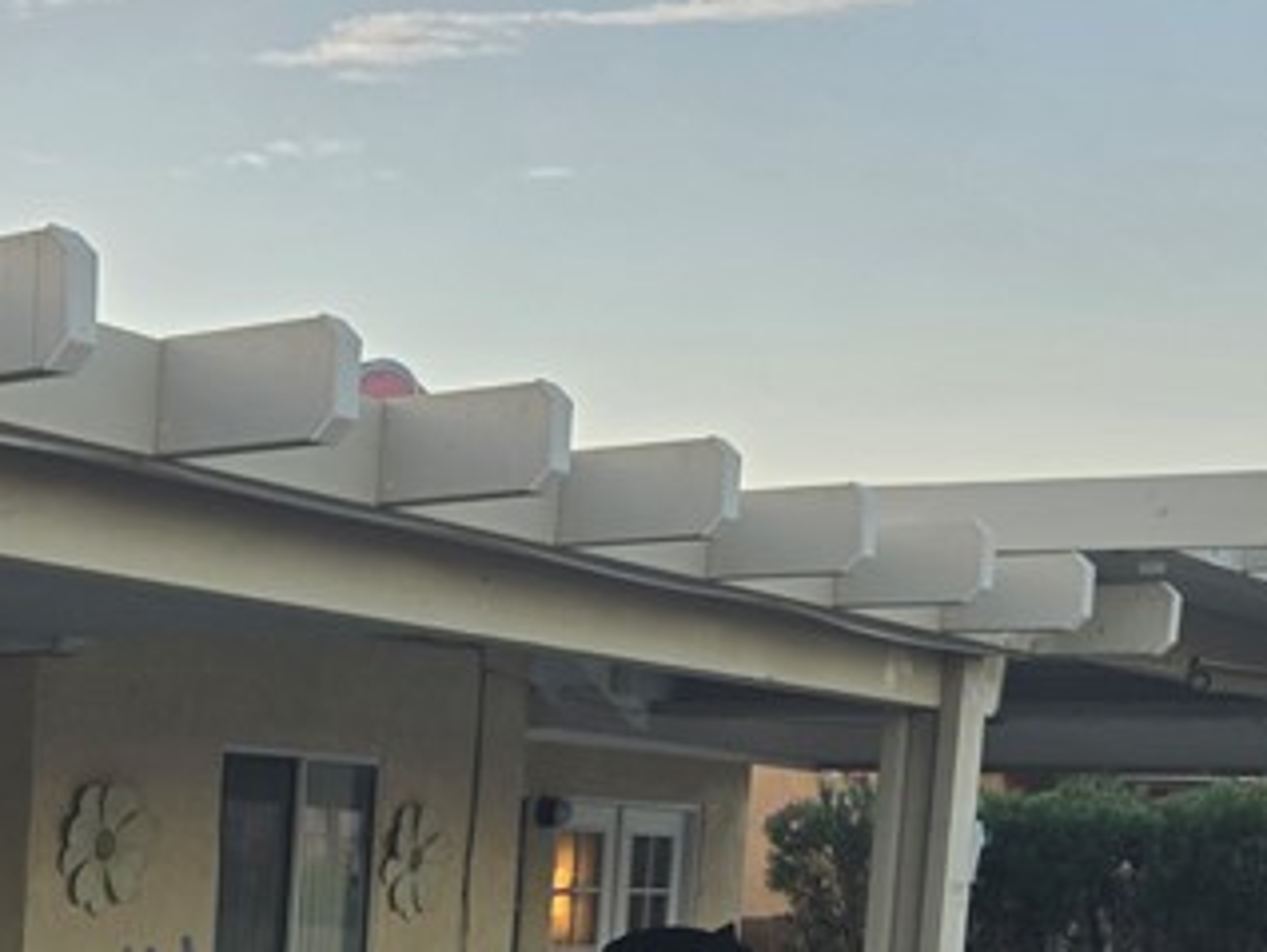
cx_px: -235
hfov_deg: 24.0
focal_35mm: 74
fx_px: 2711
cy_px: 1247
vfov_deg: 18.5
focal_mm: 5.4
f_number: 1.8
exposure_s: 1/245
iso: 25
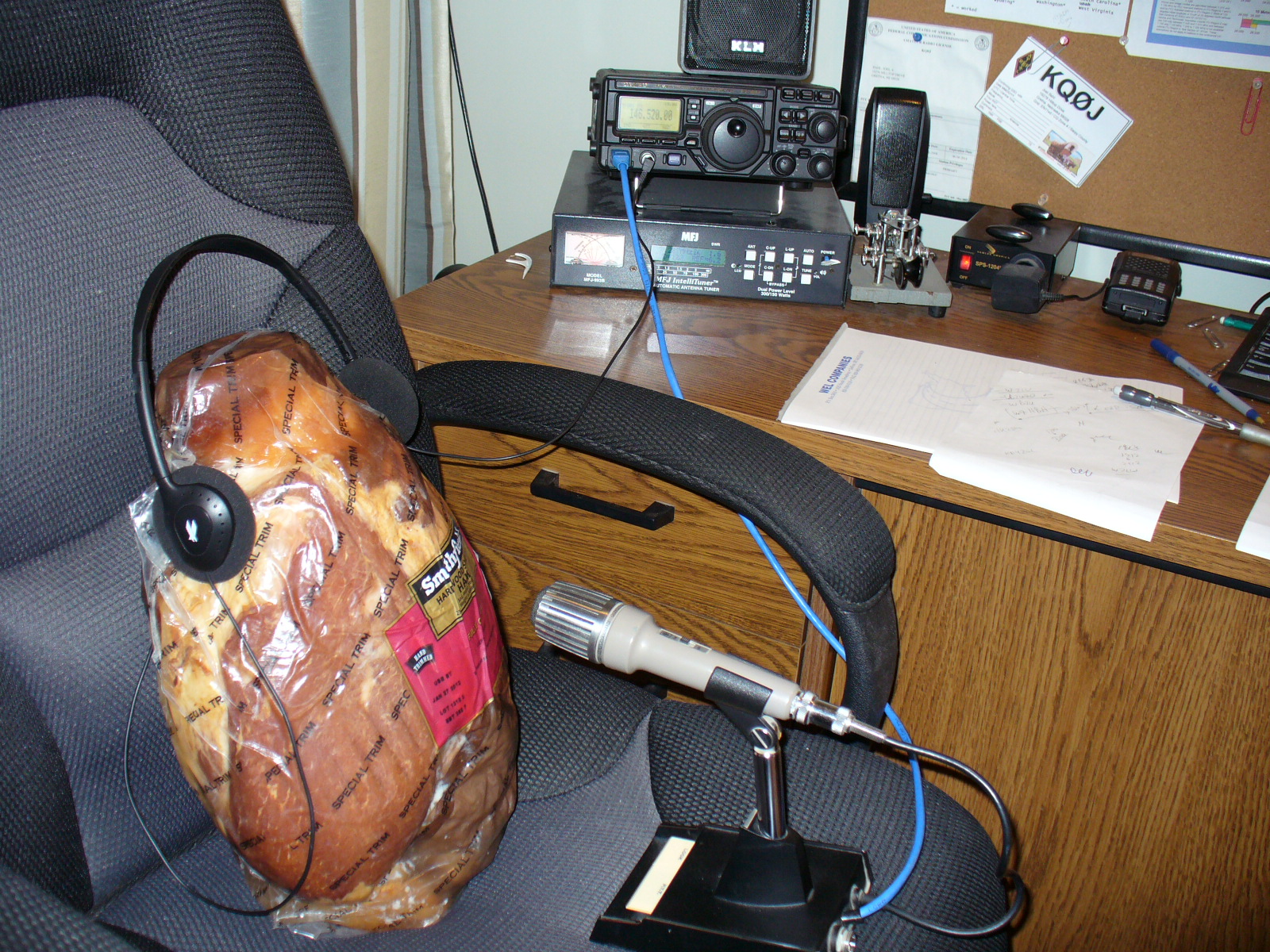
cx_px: 635
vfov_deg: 38.7
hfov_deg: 50.1
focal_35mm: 37
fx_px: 1357
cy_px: 476
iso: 100
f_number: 2.8
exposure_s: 1/30
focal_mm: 6.1
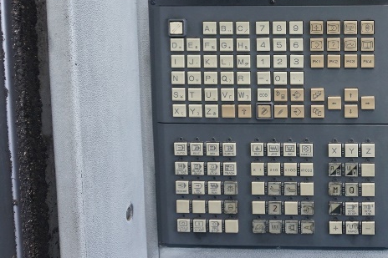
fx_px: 571
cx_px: 361
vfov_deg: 24.8
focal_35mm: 53
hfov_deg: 35.0
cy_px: 32
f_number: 4
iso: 640
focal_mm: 16
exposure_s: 1/60
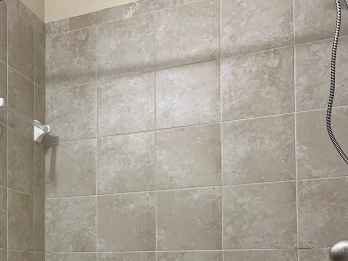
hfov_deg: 31.8
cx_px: -14
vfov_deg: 25.5
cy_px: 249
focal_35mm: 55
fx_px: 553
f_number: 1.5
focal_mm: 5.7
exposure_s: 1/120
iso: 125
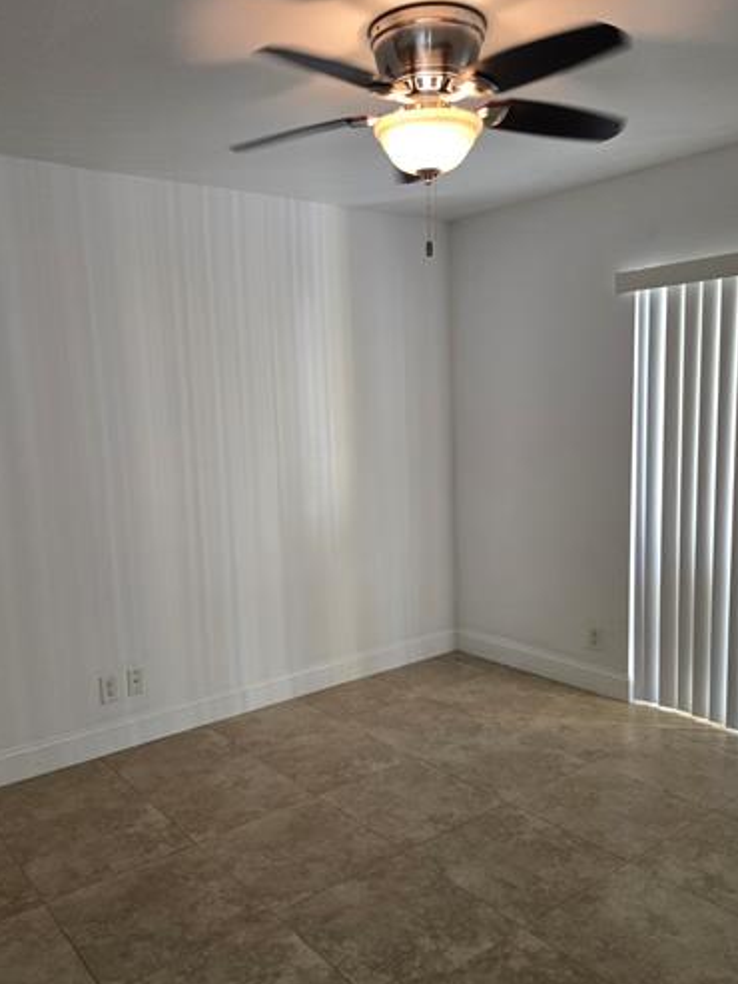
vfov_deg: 63.4
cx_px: 343
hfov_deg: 49.7
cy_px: 513
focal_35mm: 28
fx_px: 796
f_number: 1.8
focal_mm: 5.4
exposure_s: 1/120
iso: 200
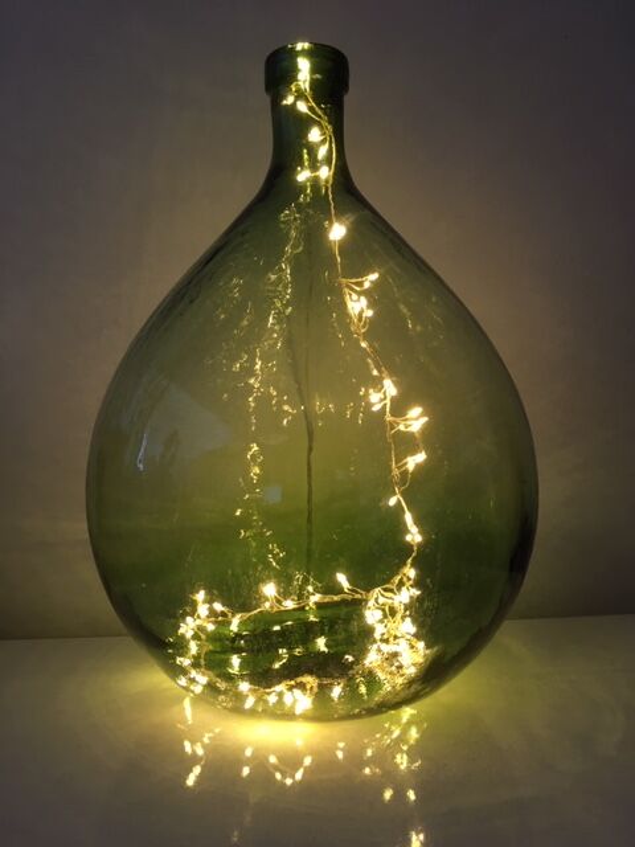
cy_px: 424
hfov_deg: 48.2
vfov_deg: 61.7
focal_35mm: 29
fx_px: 709
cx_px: 318
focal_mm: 4.15
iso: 100
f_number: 2.2
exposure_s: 1/33
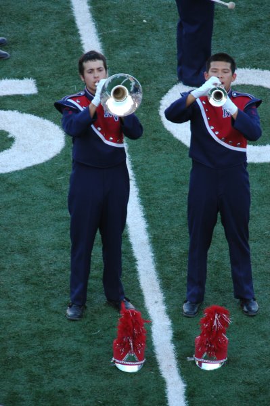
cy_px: 203
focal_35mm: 600
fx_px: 6761
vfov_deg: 3.4
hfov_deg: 2.3
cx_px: 135
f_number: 5.6
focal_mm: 400
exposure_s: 1/125
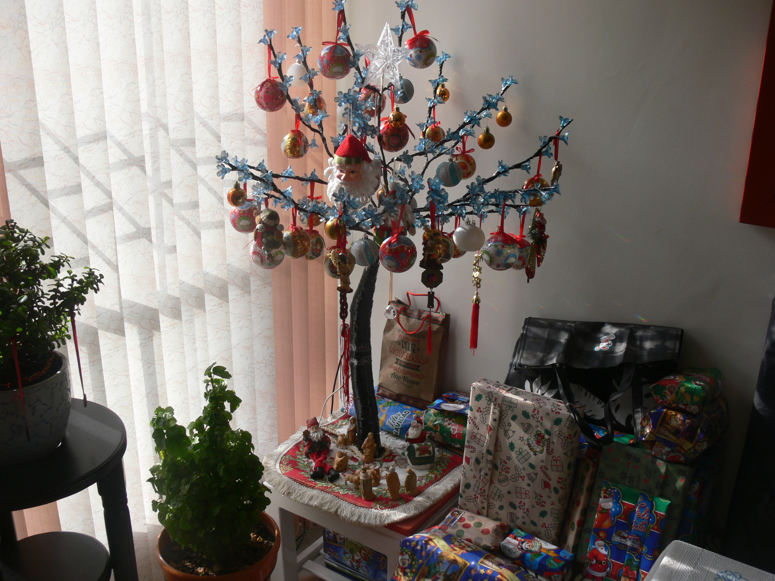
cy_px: 290
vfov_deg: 40.7
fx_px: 784
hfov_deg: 52.6
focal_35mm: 35
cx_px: 388
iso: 80
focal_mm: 7.4
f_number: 4
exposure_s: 1/80
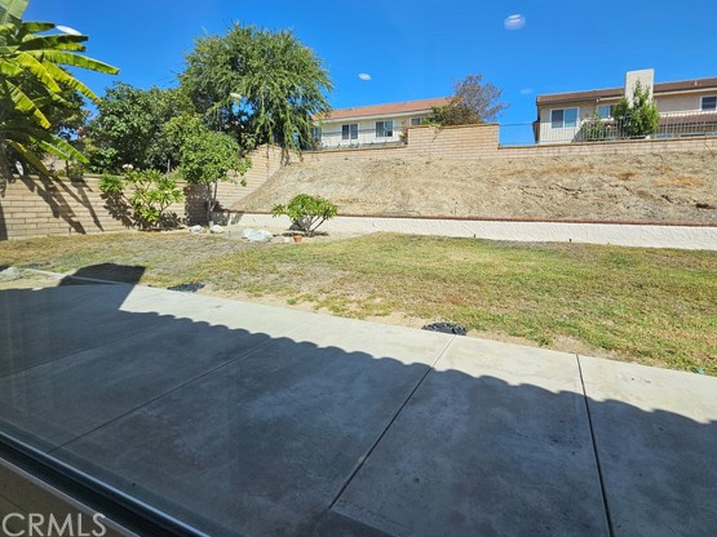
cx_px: 403
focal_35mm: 15
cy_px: 234
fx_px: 311
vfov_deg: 81.3
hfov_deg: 97.7
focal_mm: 2.2
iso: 50
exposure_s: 1/1465
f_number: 2.2
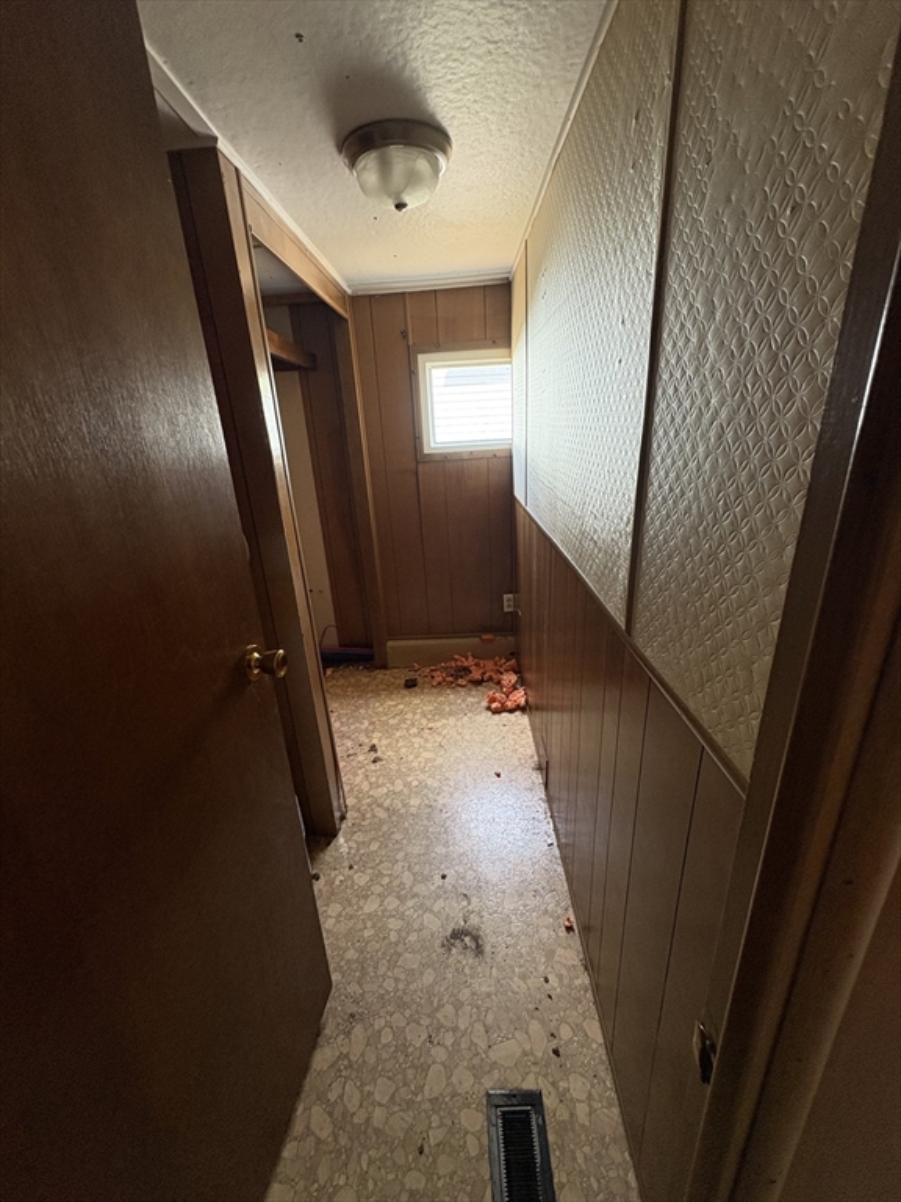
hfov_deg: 85.7
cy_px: 601
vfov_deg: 102.1
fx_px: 486
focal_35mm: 14
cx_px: 450
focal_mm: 2.22
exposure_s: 1/60
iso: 250
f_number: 2.2
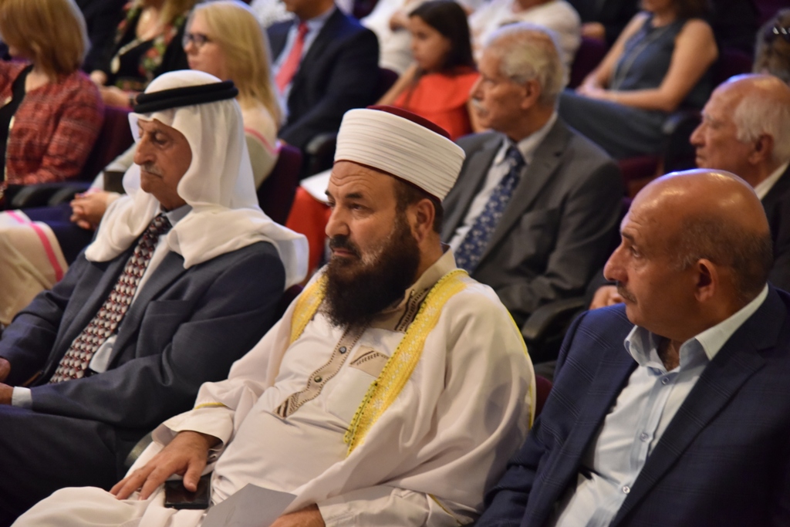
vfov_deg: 14.9
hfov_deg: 22.1
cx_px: 395
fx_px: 2019
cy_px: 264
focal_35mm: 92
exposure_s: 1/50
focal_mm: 92
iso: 3200
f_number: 4
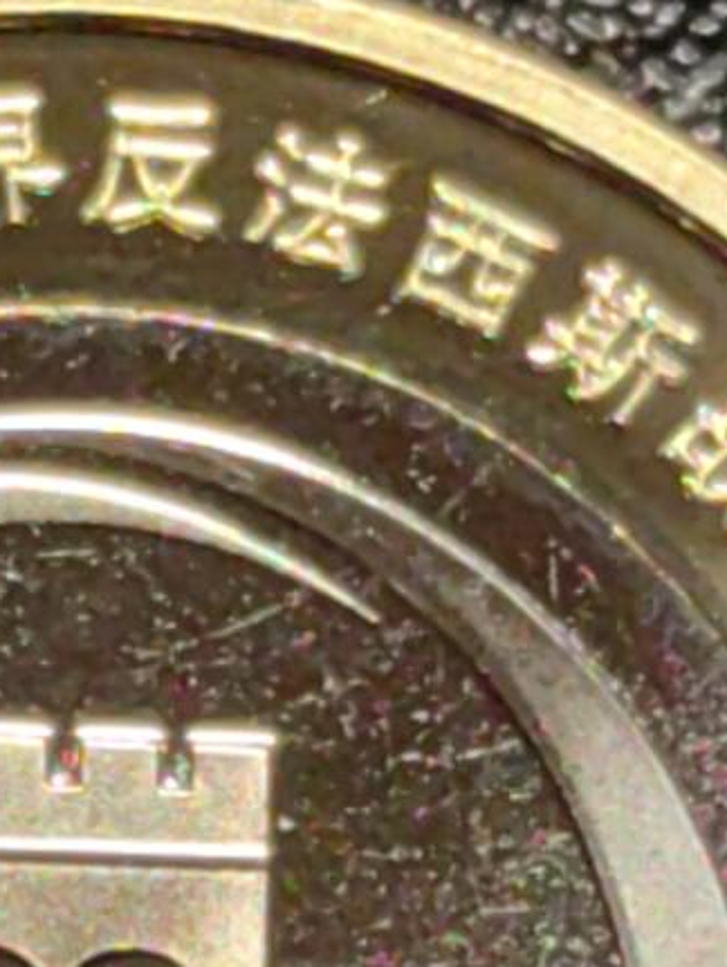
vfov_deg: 5.8
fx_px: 9451
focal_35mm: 338
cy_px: 1140
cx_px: 13
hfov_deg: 4.4
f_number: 2
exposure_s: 1/218
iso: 80
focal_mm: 5.75
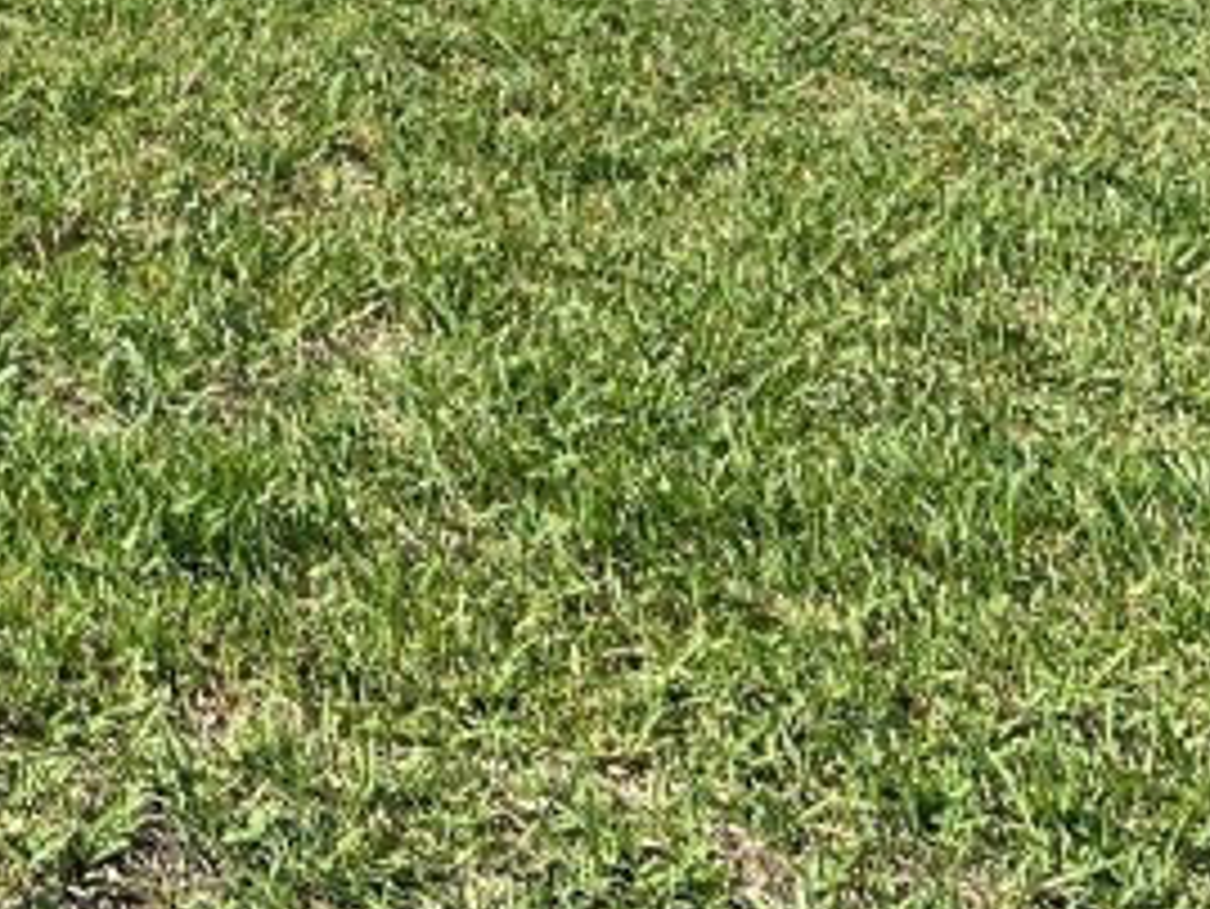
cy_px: -612
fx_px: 3462
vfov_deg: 13.7
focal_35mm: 99
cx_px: -963
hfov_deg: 16.6
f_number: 1.8
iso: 32
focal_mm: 4.25
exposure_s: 1/1898
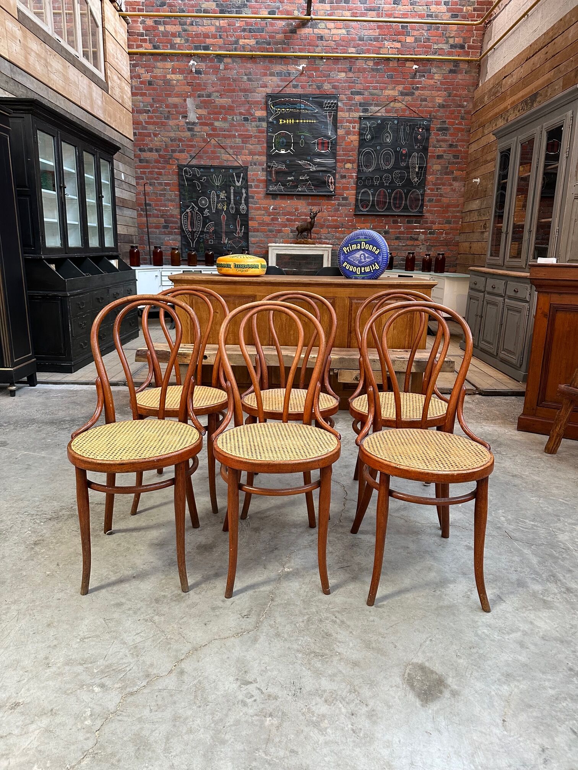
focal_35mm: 24
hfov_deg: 56.8
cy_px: 385
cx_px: 289
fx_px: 534
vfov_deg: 71.6
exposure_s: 1/79
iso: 250
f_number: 1.78
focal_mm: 6.86
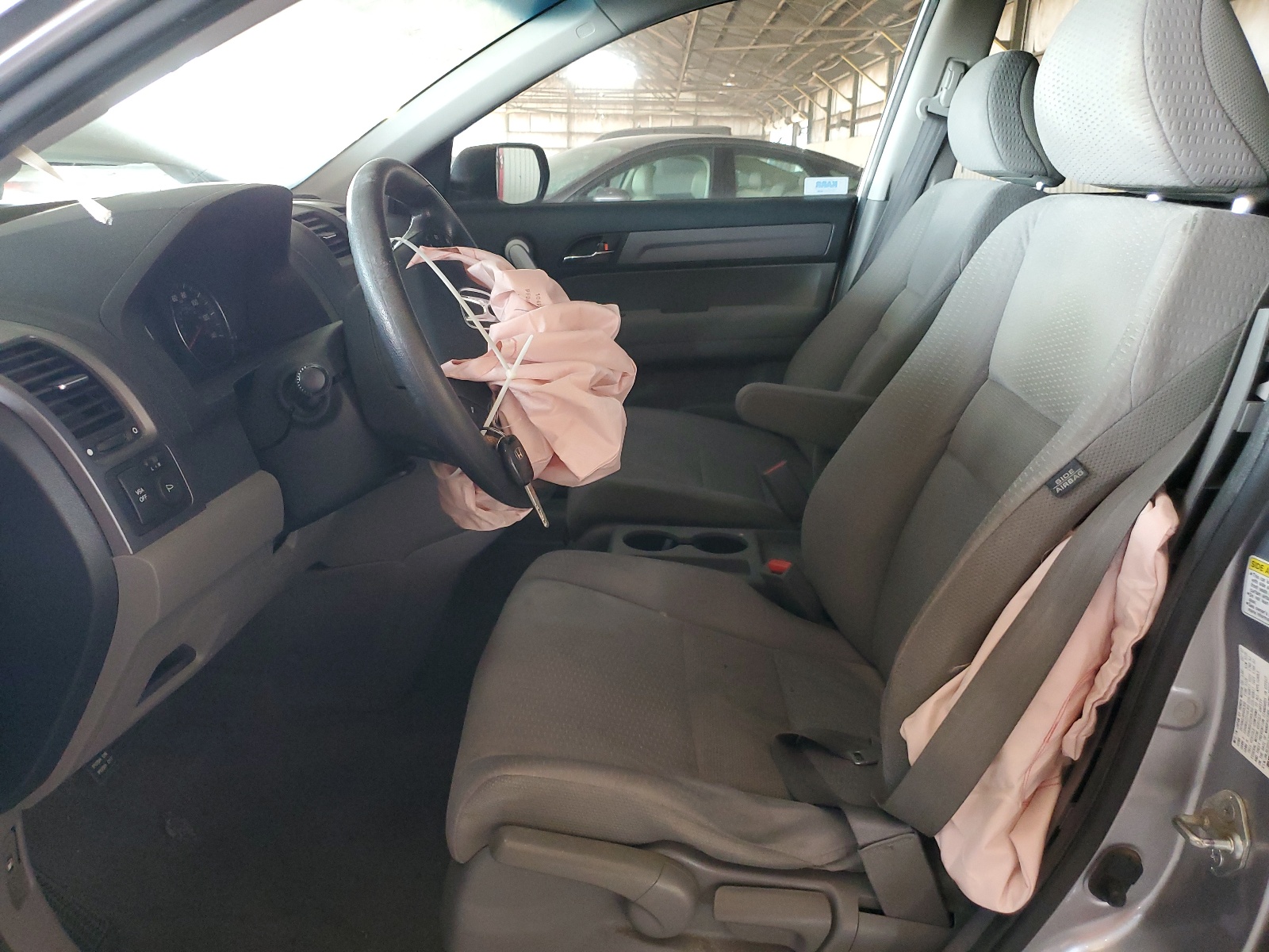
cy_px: 476
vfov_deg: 53.1
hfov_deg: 67.3
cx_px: 634
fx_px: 953
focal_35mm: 26
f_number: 1.5
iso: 281
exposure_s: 1/60.2
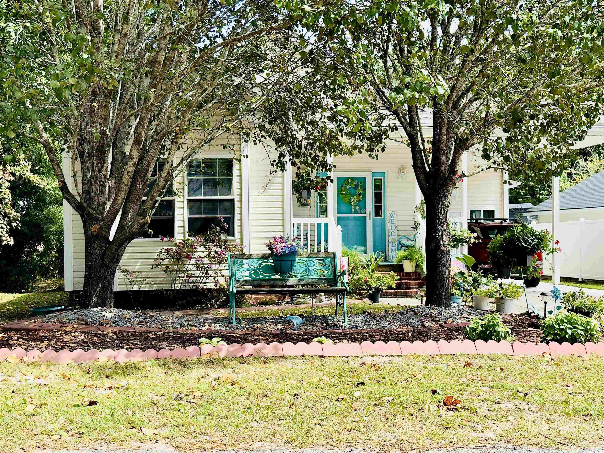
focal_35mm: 48
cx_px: 302
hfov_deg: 39.7
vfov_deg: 30.3
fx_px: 838
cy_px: 226
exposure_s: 1/1818
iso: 64
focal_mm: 6.76
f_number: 1.78
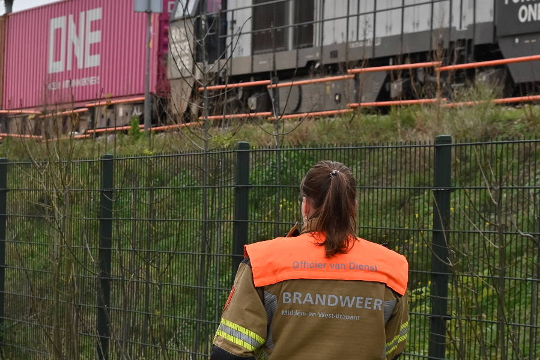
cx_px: 134
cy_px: 284
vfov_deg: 9.7
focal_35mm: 141
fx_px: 2114
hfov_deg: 14.5
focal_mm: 66
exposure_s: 1/250
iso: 800
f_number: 8
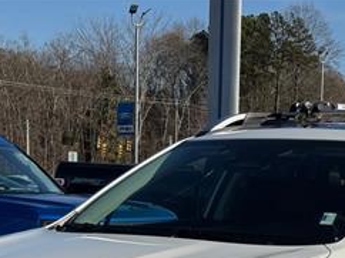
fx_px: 1264
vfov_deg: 11.4
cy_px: 336
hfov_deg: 15.5
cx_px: 247
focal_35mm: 127
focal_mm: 6.76
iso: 64
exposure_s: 1/7092
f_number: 1.78
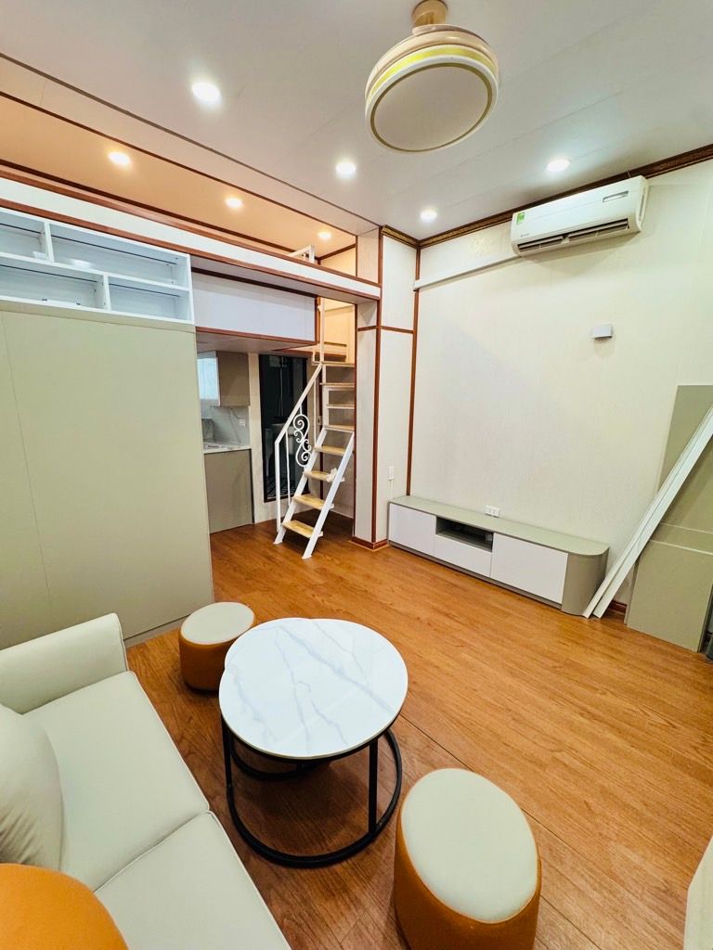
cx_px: 356
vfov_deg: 102.1
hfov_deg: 85.7
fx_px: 384
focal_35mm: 14
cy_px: 475
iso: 200
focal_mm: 2.22
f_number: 2.2
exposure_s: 1/100
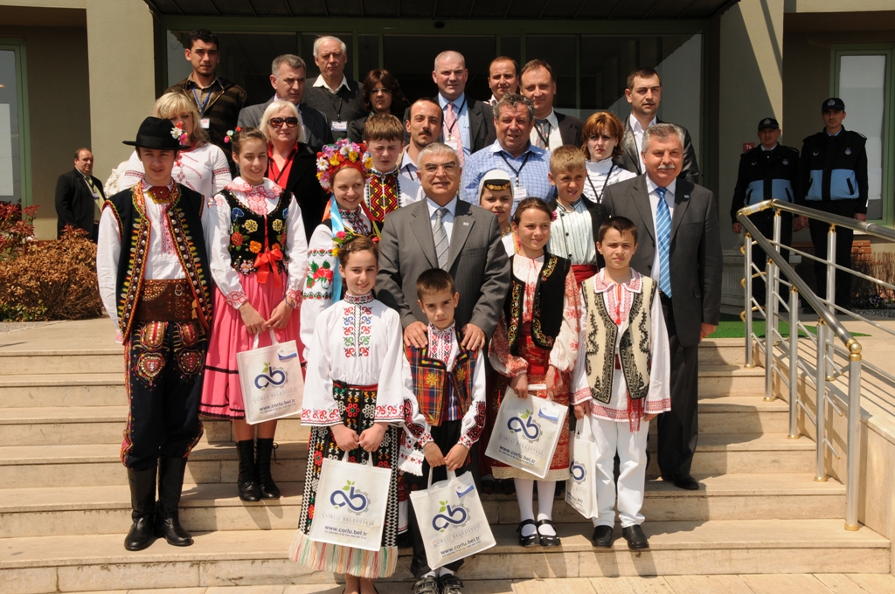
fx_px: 1043
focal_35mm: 42
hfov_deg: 46.5
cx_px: 448
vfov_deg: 31.8
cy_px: 297
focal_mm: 28
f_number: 14
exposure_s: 1/250
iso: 200
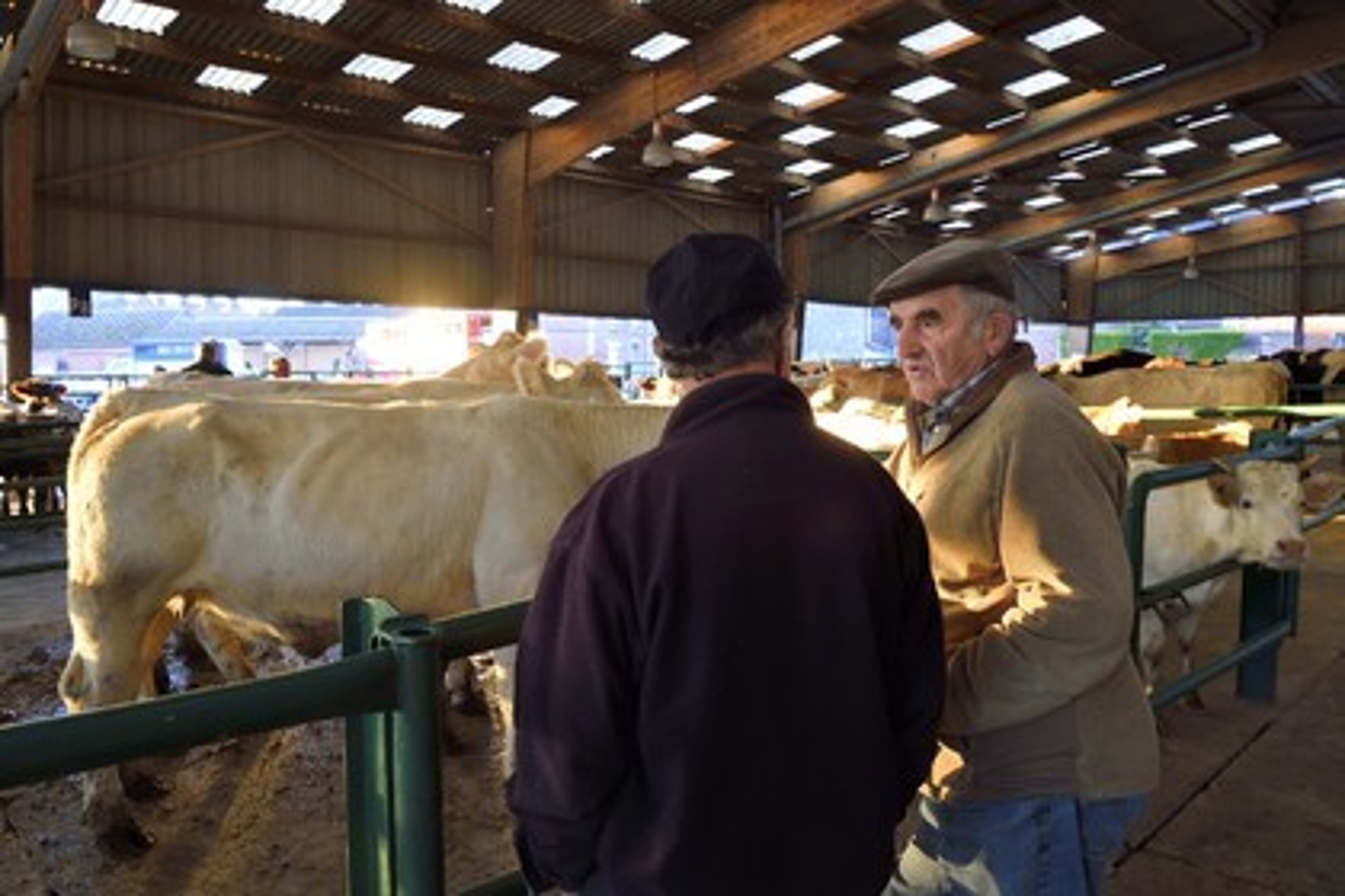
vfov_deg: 53.1
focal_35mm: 24
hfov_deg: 73.7
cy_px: 448
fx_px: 897
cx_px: 672
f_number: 9
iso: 1600
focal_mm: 24
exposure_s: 1/30
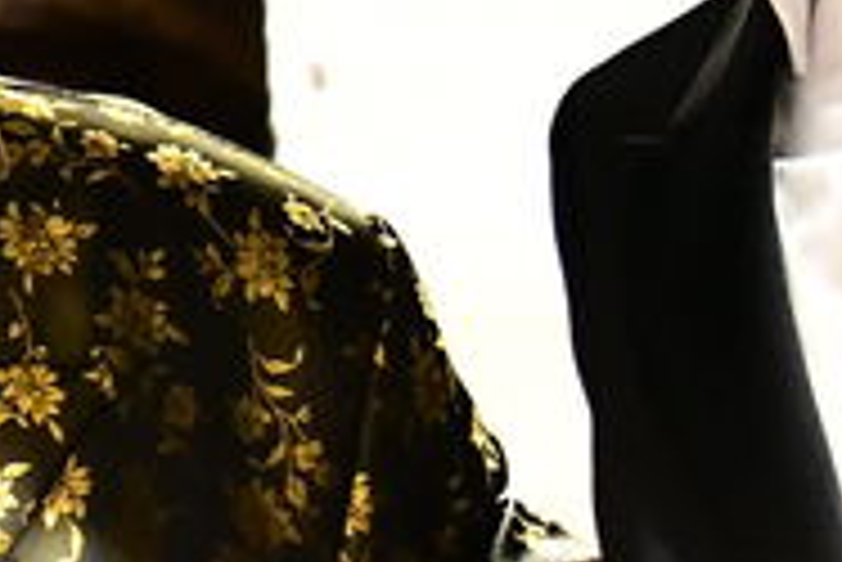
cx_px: -473
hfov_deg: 3.2
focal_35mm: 635
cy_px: 146
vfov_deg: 2.2
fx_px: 14863
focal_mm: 85
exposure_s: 1/125
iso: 5000
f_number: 5.6
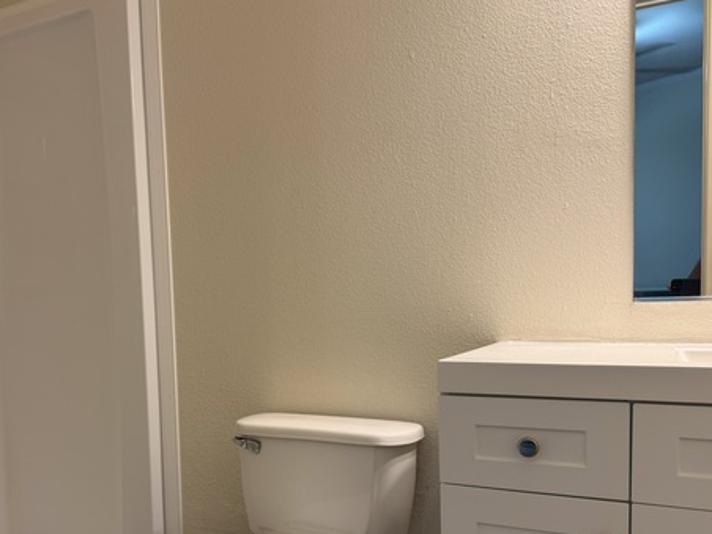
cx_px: 258
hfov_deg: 53.2
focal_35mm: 34
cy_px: 353
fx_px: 699
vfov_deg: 41.3
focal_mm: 6.76
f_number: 1.78
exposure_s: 1/60
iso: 125
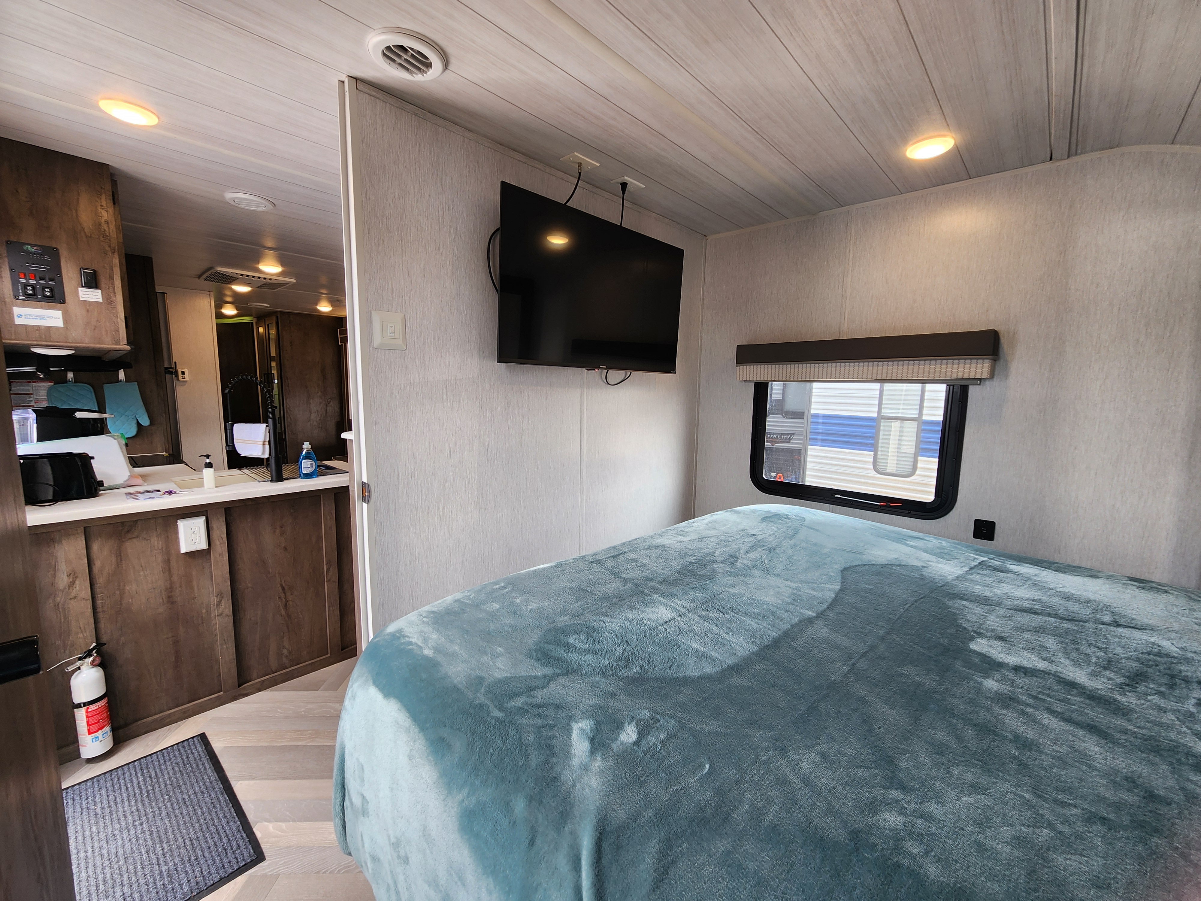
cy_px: 450
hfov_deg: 106.2
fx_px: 451
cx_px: 600
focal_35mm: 13
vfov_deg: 89.9
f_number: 2.2
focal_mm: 2.2
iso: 50
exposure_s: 1/60
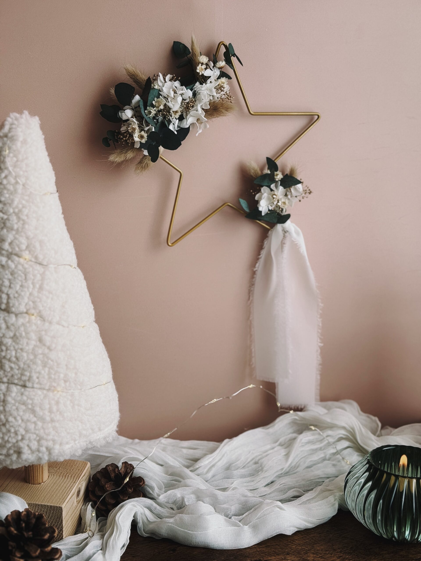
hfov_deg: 30.3
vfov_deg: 39.7
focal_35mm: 48
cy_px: 280
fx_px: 778
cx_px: 210
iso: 64
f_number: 1.78
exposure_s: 1/448
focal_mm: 6.76
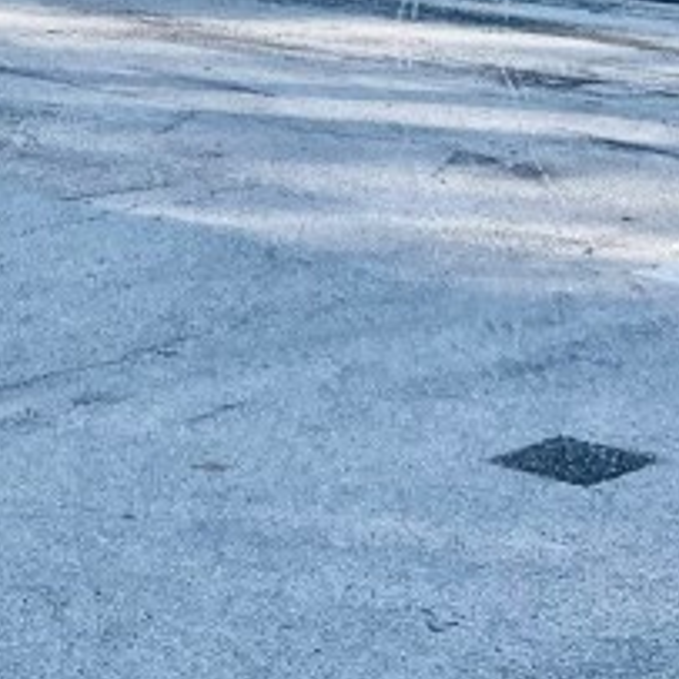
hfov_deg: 14.8
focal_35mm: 116
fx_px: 2574
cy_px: -488
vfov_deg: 13.7
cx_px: 40
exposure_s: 1/1125
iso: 32
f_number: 1.6
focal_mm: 4.2
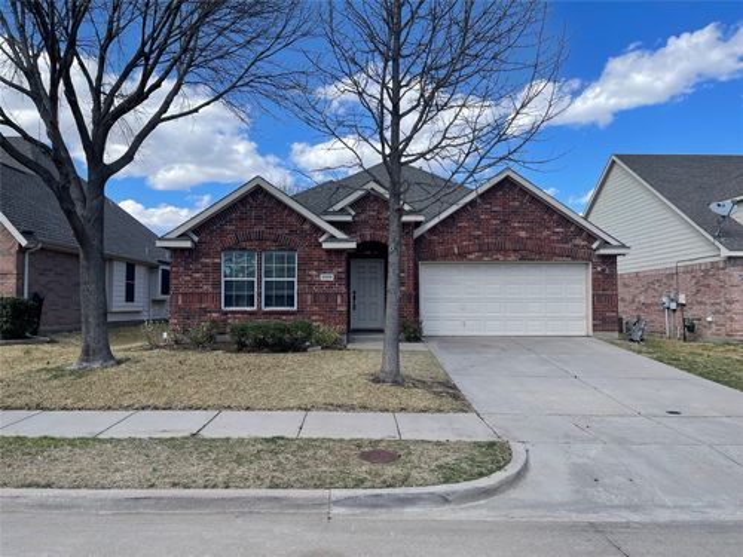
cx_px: 372
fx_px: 558
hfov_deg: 67.3
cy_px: 278
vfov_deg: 53.1
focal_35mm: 26
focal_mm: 5.1
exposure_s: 1/2387
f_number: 1.6
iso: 32
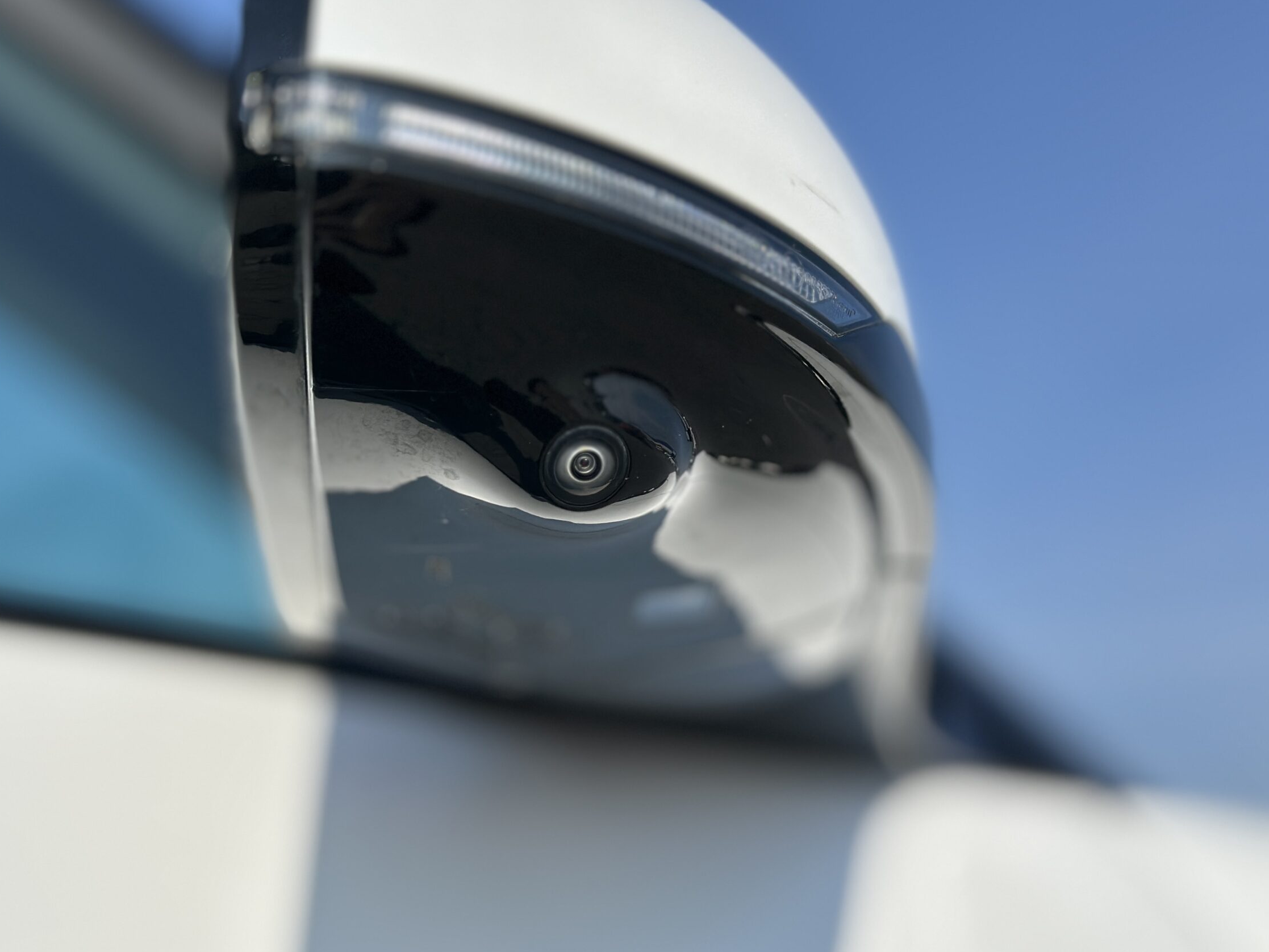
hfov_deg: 34.9
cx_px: 546
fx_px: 2016
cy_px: 526
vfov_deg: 26.5
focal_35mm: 55
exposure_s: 1/6623
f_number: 1.78
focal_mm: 6.86
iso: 100
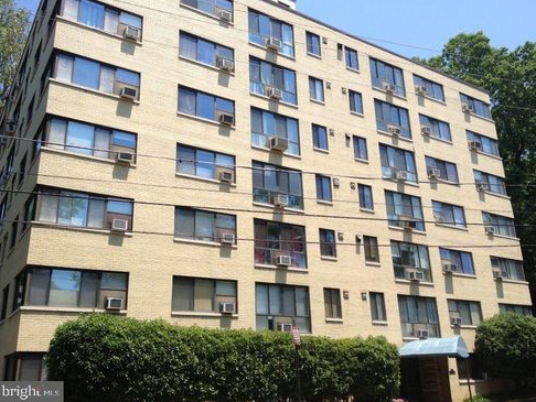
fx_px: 558
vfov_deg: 39.7
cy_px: 197
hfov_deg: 51.3
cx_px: 272
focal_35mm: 36
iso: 50
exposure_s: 1/1284
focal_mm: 4.28
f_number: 2.4
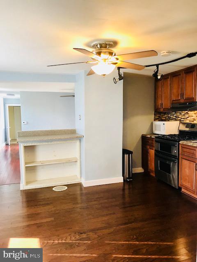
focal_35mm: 28
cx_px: 98
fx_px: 212
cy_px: 131
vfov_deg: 63.4
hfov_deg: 49.7
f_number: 1.8
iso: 25
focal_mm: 3.99
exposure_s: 1/40
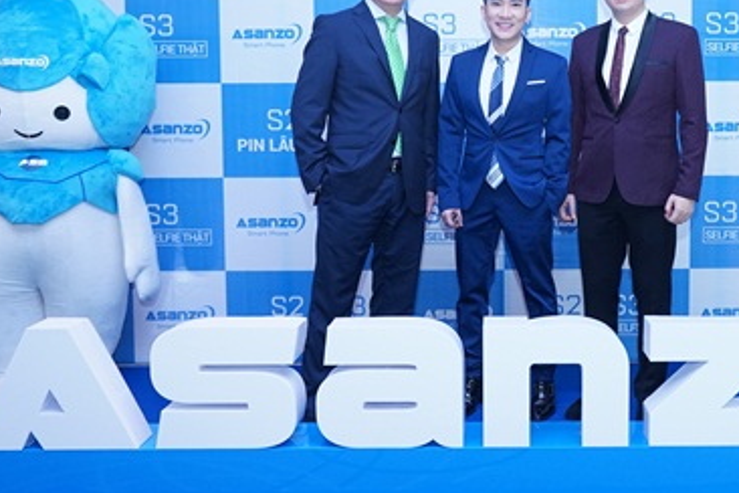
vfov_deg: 33.9
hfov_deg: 48.5
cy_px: 169
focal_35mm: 39
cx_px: 511
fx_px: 801
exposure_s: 1/100
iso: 1000
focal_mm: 23
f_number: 4
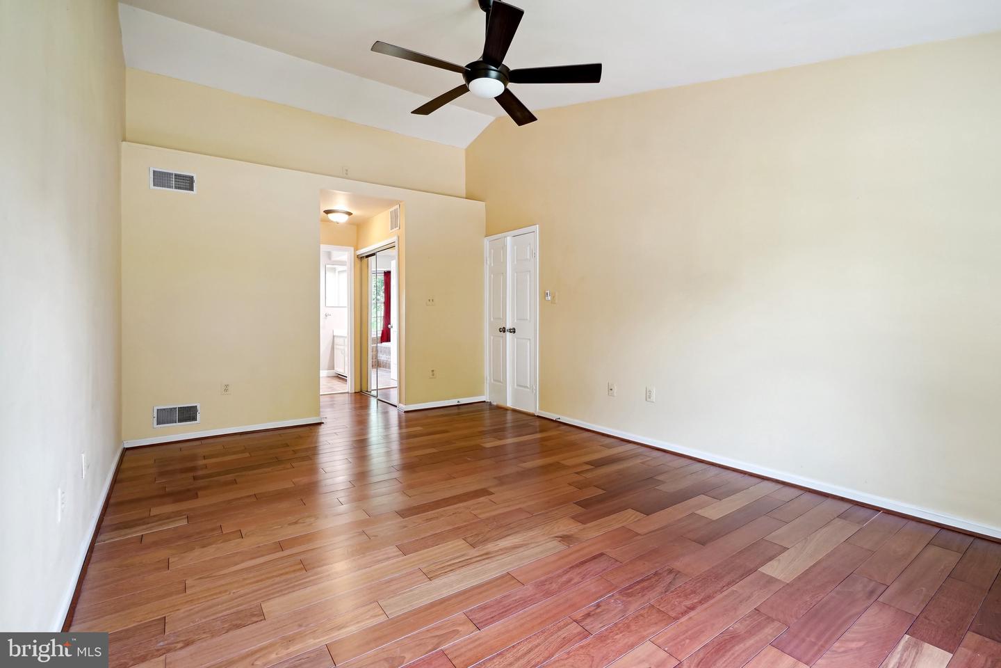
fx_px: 445
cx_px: 500
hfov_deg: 96.7
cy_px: 334
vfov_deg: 73.7
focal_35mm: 16
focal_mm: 16
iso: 800
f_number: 8
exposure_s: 1/50
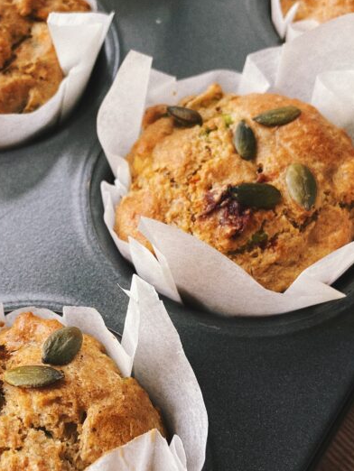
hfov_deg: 28.2
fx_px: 695
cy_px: 254
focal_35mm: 51
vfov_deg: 37.5
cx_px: 91
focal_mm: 4.25
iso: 80
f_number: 1.8
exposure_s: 1/121
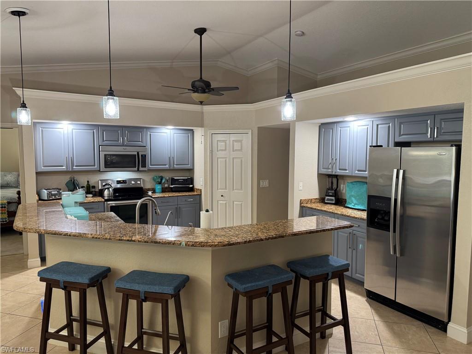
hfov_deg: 71.6
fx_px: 327
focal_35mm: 24
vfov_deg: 56.8
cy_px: 177
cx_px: 236
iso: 200
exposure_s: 1/60
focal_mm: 6.76
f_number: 1.78
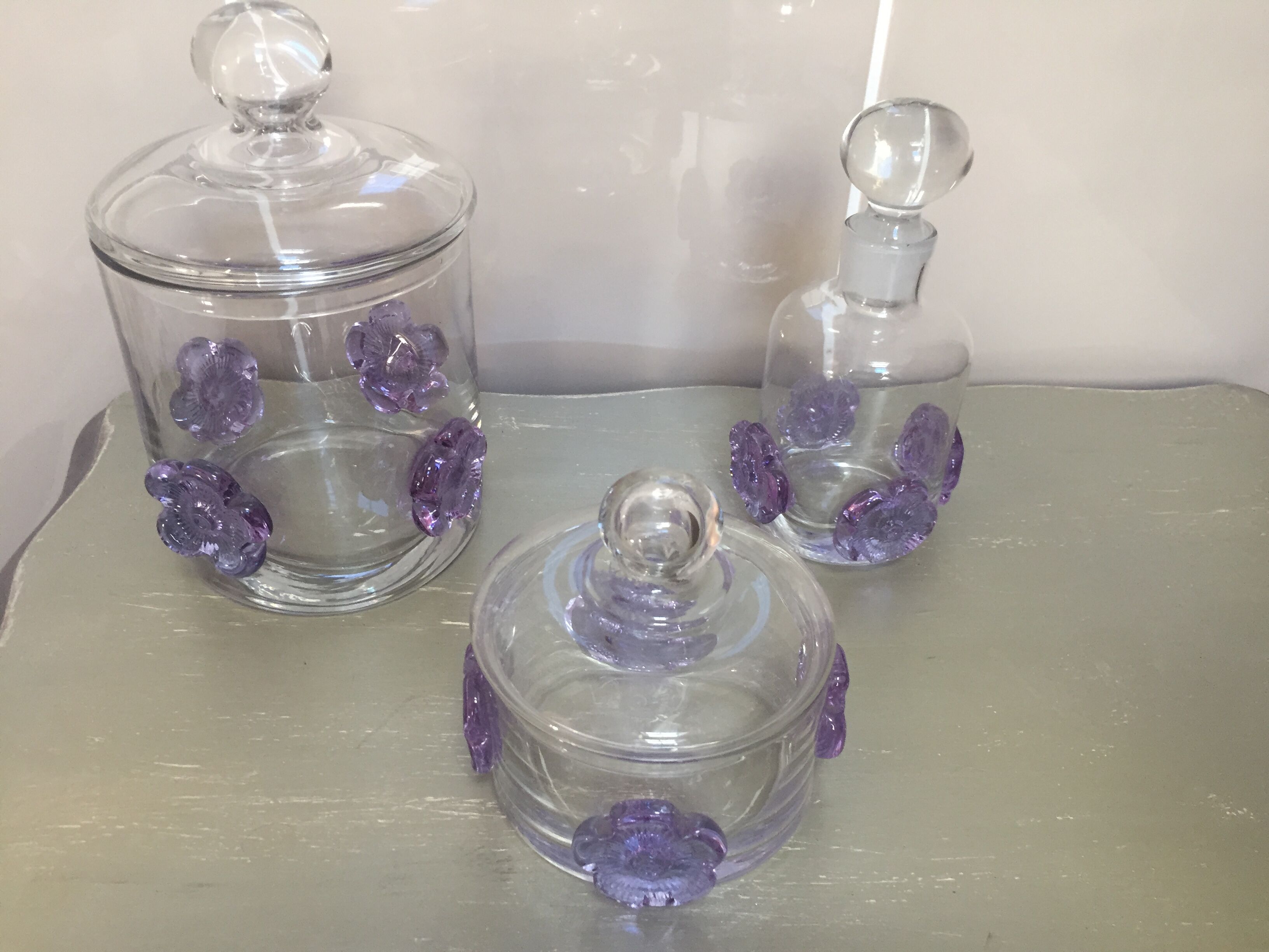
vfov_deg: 48.2
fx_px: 1063
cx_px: 634
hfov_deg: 61.7
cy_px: 476
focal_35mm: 29
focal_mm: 4.15
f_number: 2.2
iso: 125
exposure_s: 1/33
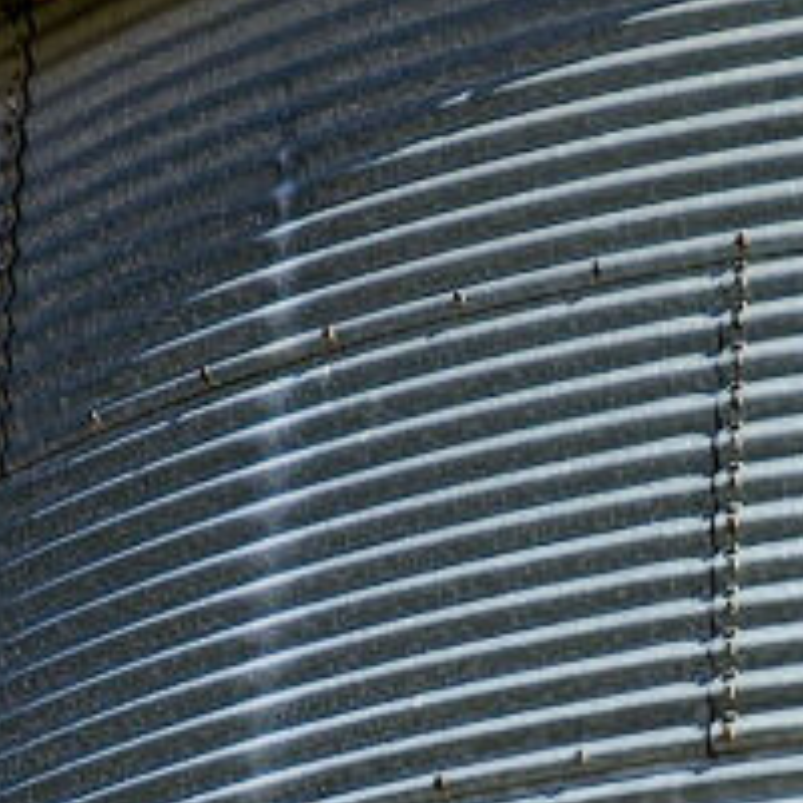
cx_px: 1455
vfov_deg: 8.4
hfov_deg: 9.8
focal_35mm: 169
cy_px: 2548
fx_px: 4435
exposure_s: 1/2000
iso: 25
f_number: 1.8
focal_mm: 5.4
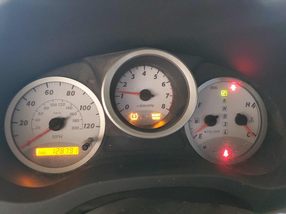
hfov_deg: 67.3
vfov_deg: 53.1
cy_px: 107
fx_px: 215
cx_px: 143
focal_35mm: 26
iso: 296
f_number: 1.5
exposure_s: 1/24
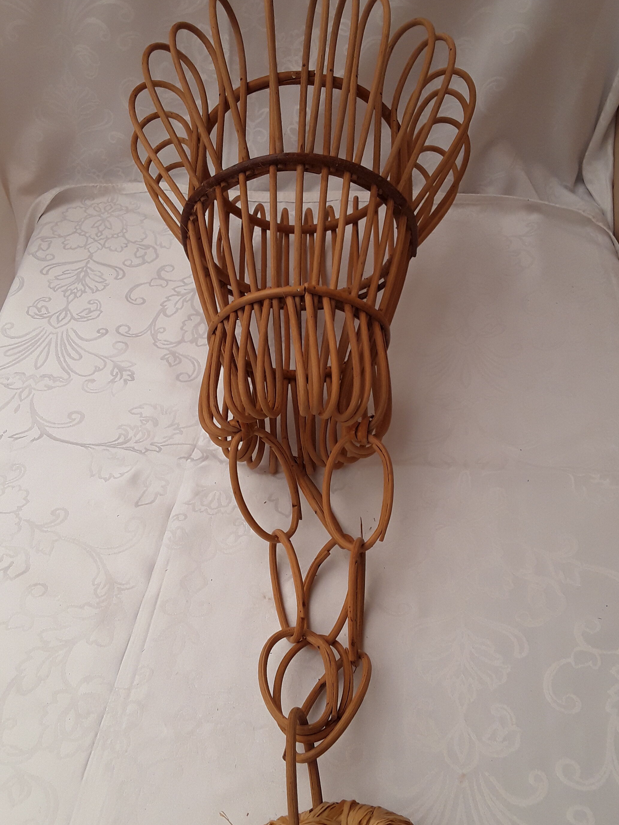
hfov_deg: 44.2
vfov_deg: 56.7
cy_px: 444
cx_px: 295
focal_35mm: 32
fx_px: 763
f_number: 1.9
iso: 40
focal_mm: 2.91
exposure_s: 1/283
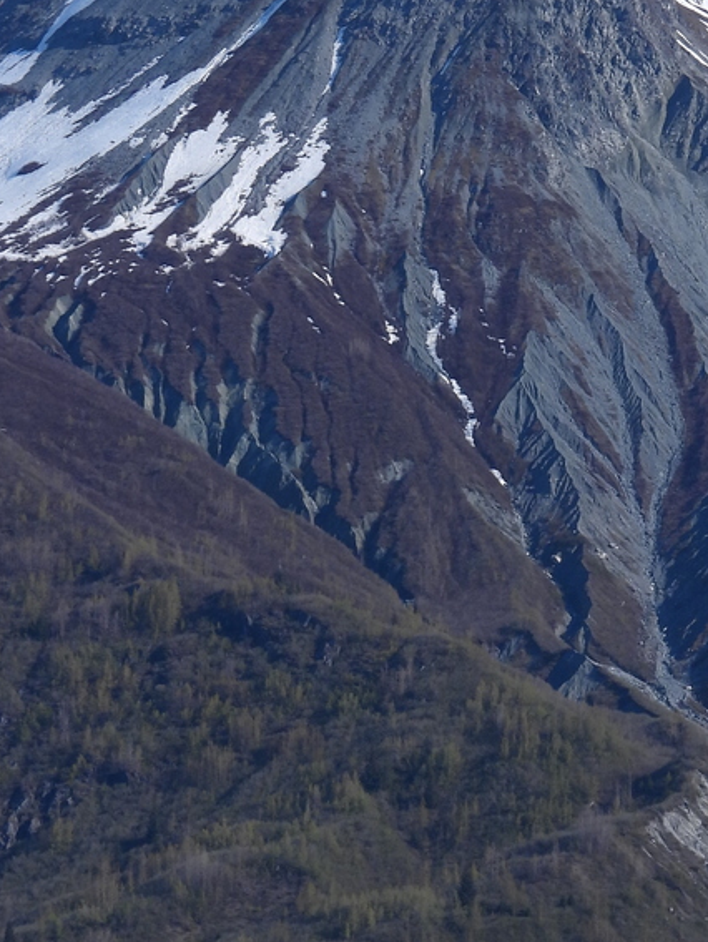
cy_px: 342
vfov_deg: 7.0
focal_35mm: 282
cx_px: 628
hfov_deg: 5.3
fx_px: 7682
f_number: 4
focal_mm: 22.3
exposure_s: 1/1250
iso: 100
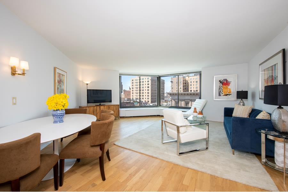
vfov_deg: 81.3
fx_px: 112
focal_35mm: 14
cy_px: 96
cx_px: 144
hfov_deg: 104.2
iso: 250
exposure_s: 1/15
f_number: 11
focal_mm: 14
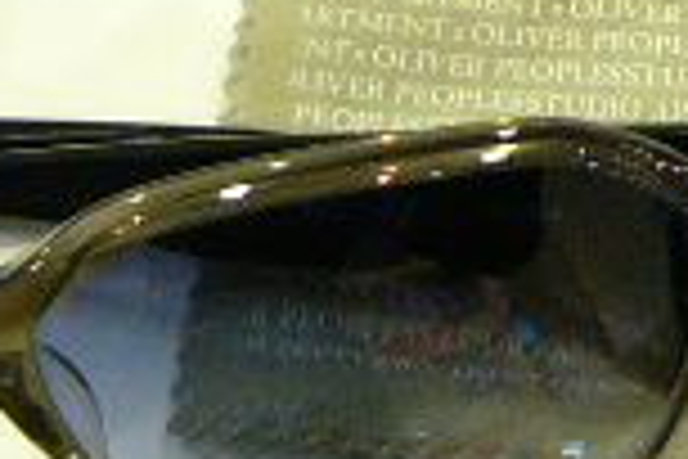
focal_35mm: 152
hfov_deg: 13.2
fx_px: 2905
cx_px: 814
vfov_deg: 8.8
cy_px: -279
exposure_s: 1/15
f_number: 2.8
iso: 200
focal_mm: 5.8
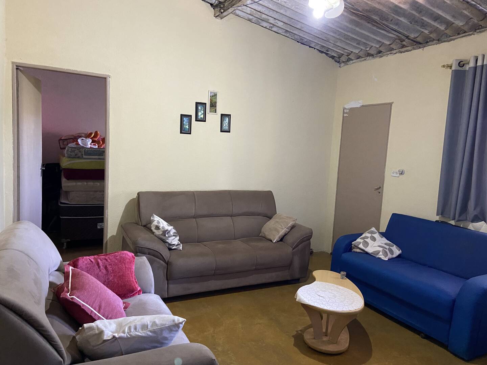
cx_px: 244
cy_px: 182
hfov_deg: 67.3
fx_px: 366
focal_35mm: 26
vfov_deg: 53.1
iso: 500
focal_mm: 4.25
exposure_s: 1/40
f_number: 1.8
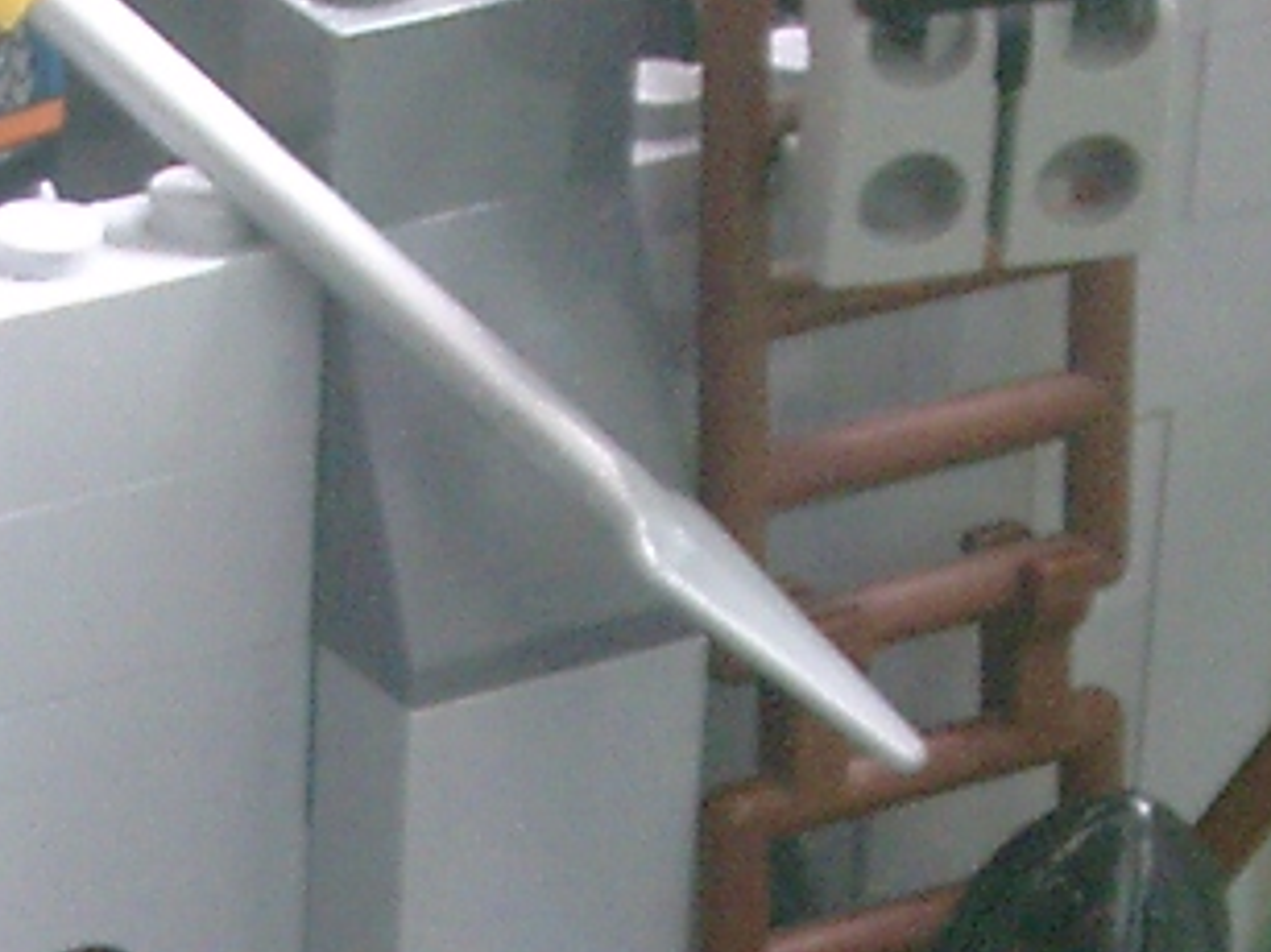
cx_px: 166
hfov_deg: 10.2
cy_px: 1569
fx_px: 7084
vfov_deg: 7.5
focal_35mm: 193
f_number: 2.6
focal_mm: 7.6
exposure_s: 1/50
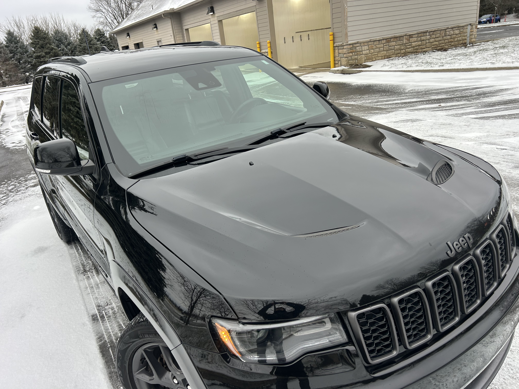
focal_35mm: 26
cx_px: 260
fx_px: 390
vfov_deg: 53.1
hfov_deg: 67.3
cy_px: 194
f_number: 1.5
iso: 50
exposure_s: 1/197
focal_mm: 5.7
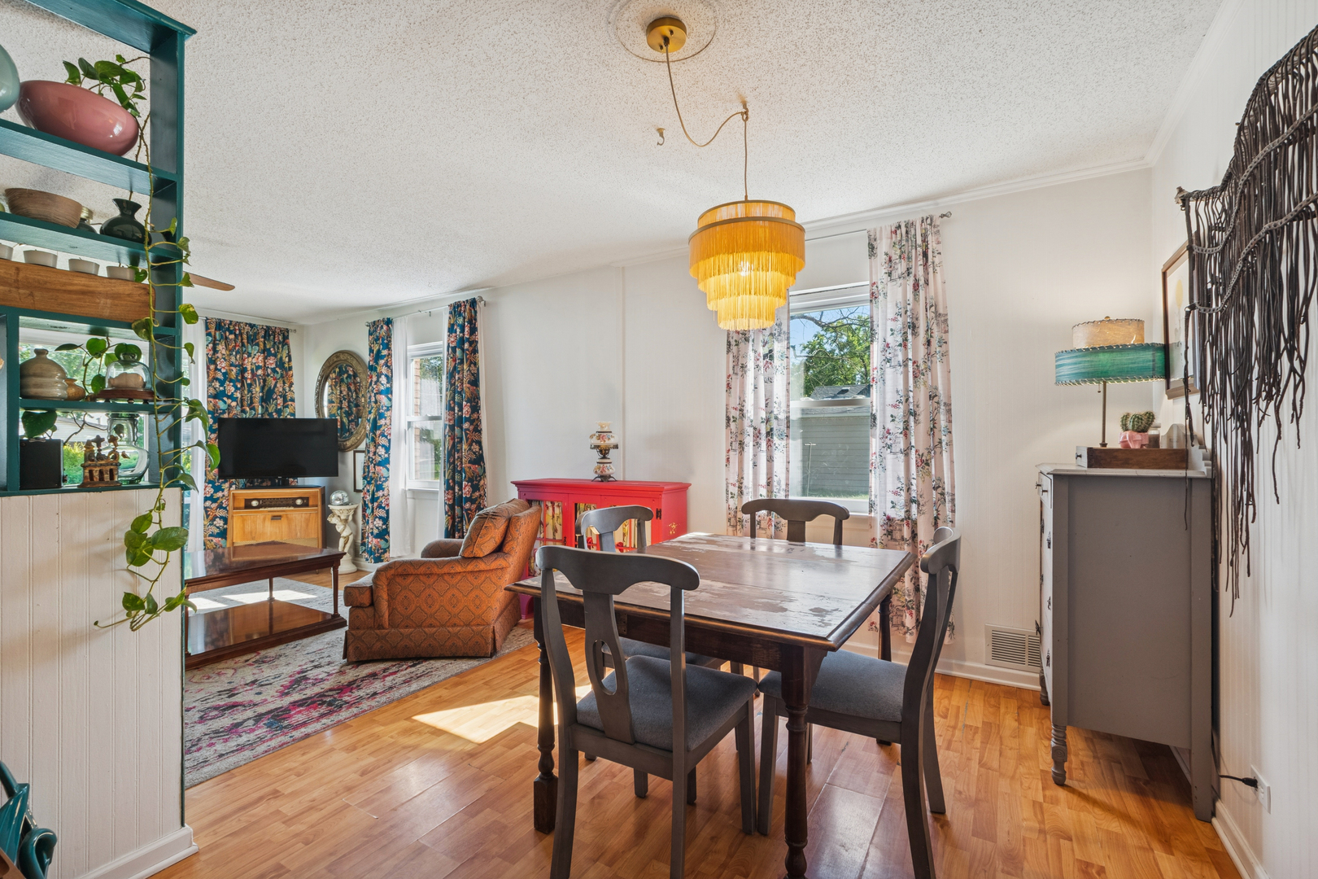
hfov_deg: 100.4
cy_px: 440
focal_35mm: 15
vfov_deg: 77.3
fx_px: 549
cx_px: 659
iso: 250
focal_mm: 10
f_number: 8
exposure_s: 1/50
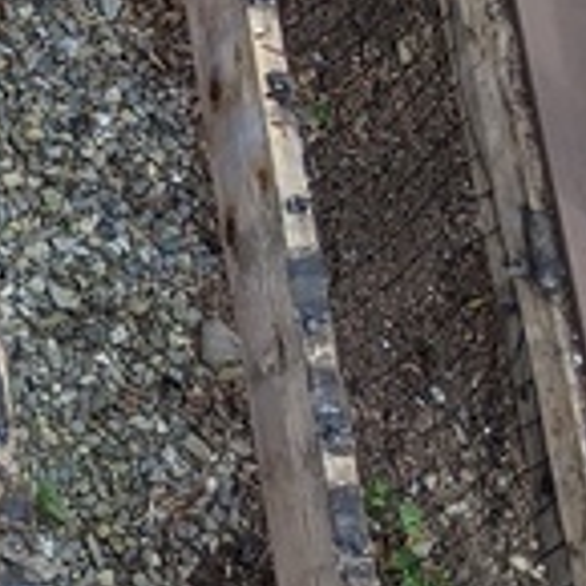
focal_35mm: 168
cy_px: -307
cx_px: -703
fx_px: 3218
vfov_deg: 10.1
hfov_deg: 9.5
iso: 49
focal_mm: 4.44
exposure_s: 1/2347
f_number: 1.8
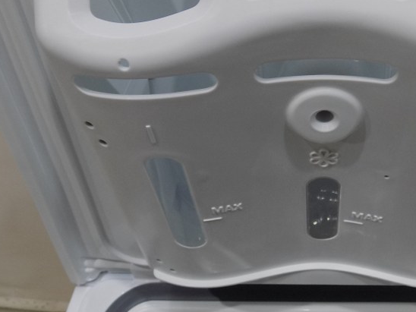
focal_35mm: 43
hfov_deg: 42.7
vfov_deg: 32.8
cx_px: 305
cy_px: 71
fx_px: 517
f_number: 3.1
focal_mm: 4
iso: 80
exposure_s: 1/30
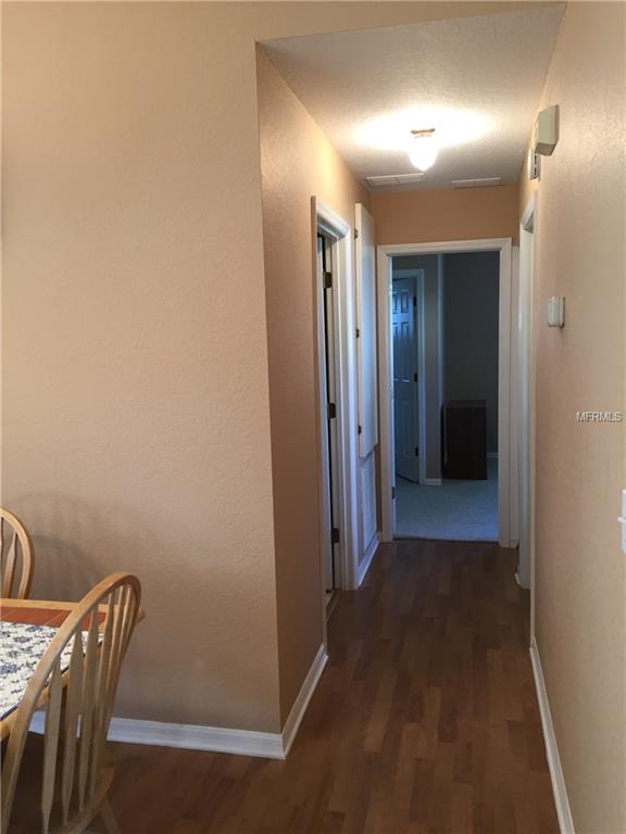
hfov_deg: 48.2
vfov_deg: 61.7
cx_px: 313
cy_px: 417
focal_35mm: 29
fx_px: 699
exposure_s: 1/30
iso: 100
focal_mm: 4.15
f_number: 2.2
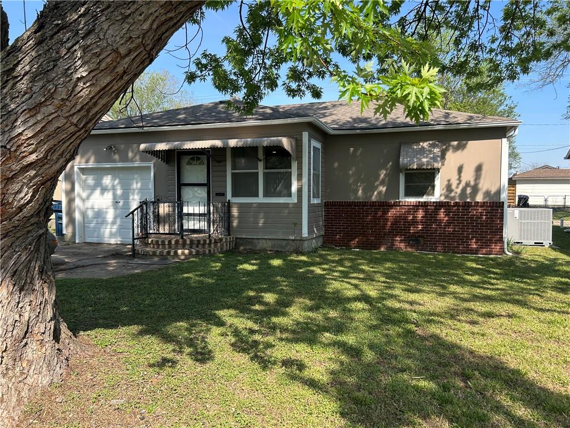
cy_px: 214
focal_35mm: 26
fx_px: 428
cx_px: 285
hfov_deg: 67.3
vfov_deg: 53.1
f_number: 1.5
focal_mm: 5.7
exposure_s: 1/1531
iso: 50
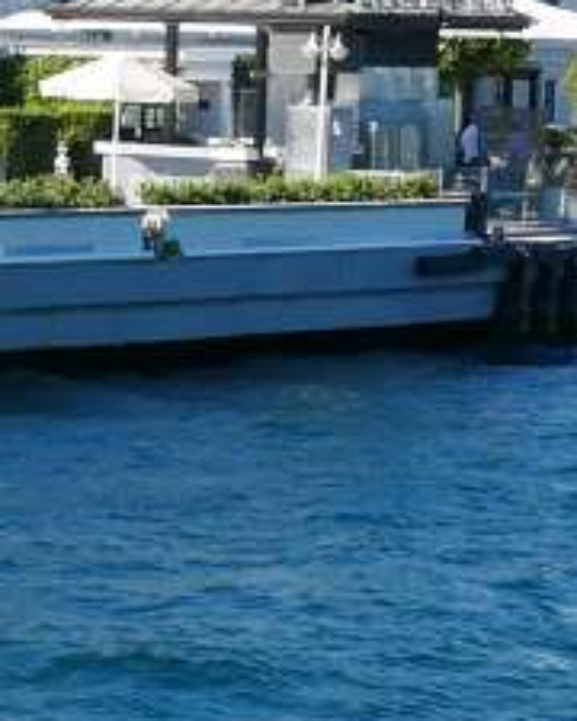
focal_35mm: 139
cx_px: -264
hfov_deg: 10.7
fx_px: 2967
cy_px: 103
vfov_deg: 13.8
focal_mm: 15
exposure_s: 1/400
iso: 200
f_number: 7.1
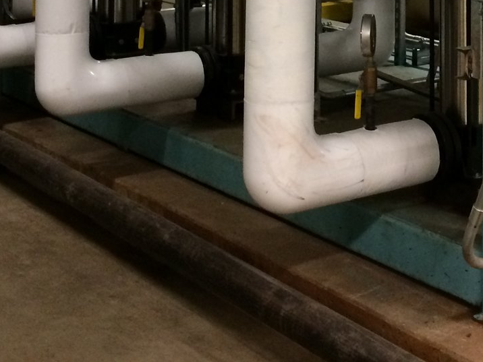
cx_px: 390
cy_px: -140
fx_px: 1130
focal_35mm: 81
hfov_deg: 23.7
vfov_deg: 16.9
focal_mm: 4.15
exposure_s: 1/24
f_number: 2.2
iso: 320
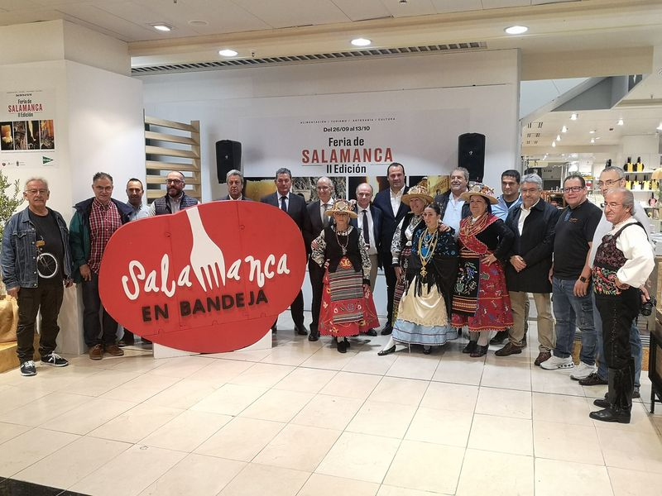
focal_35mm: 30
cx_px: 331
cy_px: 248
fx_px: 574
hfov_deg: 60.0
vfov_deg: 46.8
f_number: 1.8
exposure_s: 1/50
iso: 100
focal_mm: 5.58
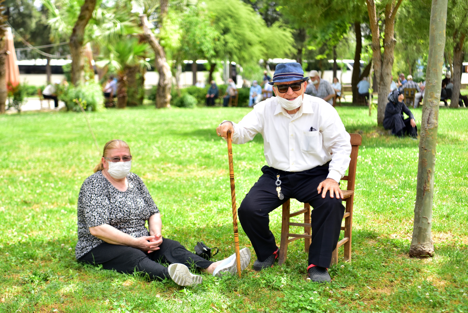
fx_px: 780
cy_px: 156
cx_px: 234
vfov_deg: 22.6
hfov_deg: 33.4
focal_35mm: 60
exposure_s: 1/800
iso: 160
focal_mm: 60
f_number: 2.8
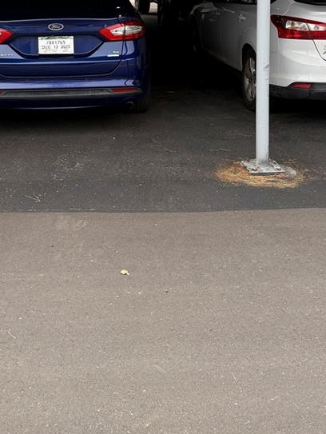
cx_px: 72
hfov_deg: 27.1
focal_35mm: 53
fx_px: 665
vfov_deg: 33.8
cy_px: 26
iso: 100
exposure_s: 1/1032
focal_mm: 6.76
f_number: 1.78
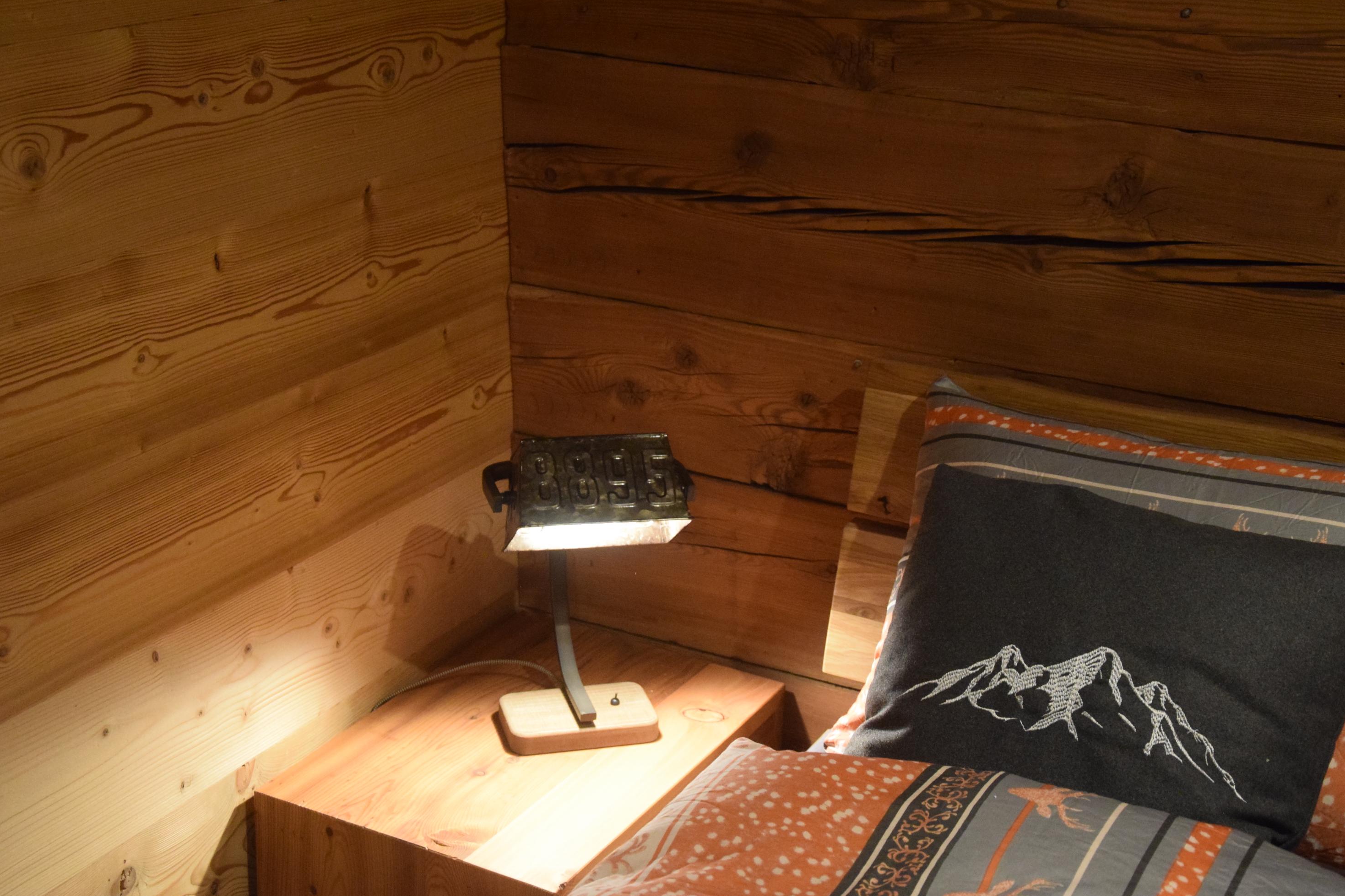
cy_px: 452
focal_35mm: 54
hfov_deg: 37.2
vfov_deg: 25.3
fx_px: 1999
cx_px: 677
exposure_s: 1/60
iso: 4000
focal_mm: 35
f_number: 4.5
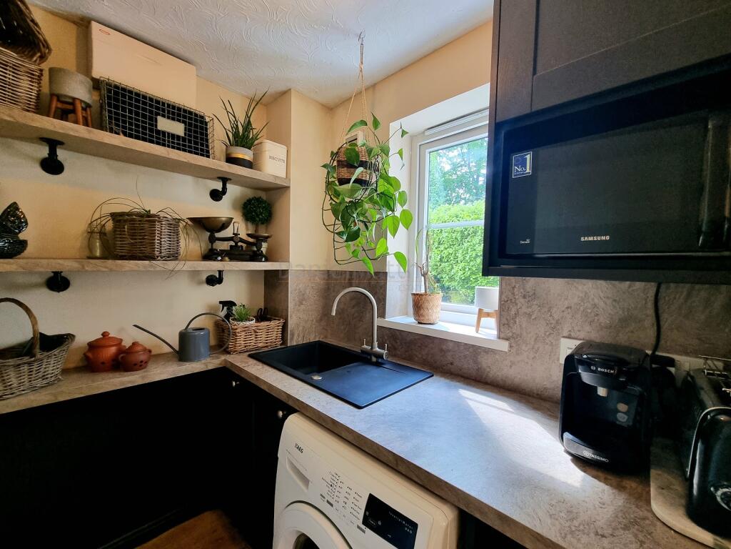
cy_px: 274
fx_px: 275
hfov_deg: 106.2
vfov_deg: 89.9
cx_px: 366
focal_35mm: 13
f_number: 2.2
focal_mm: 2.2
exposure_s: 1/50
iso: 200
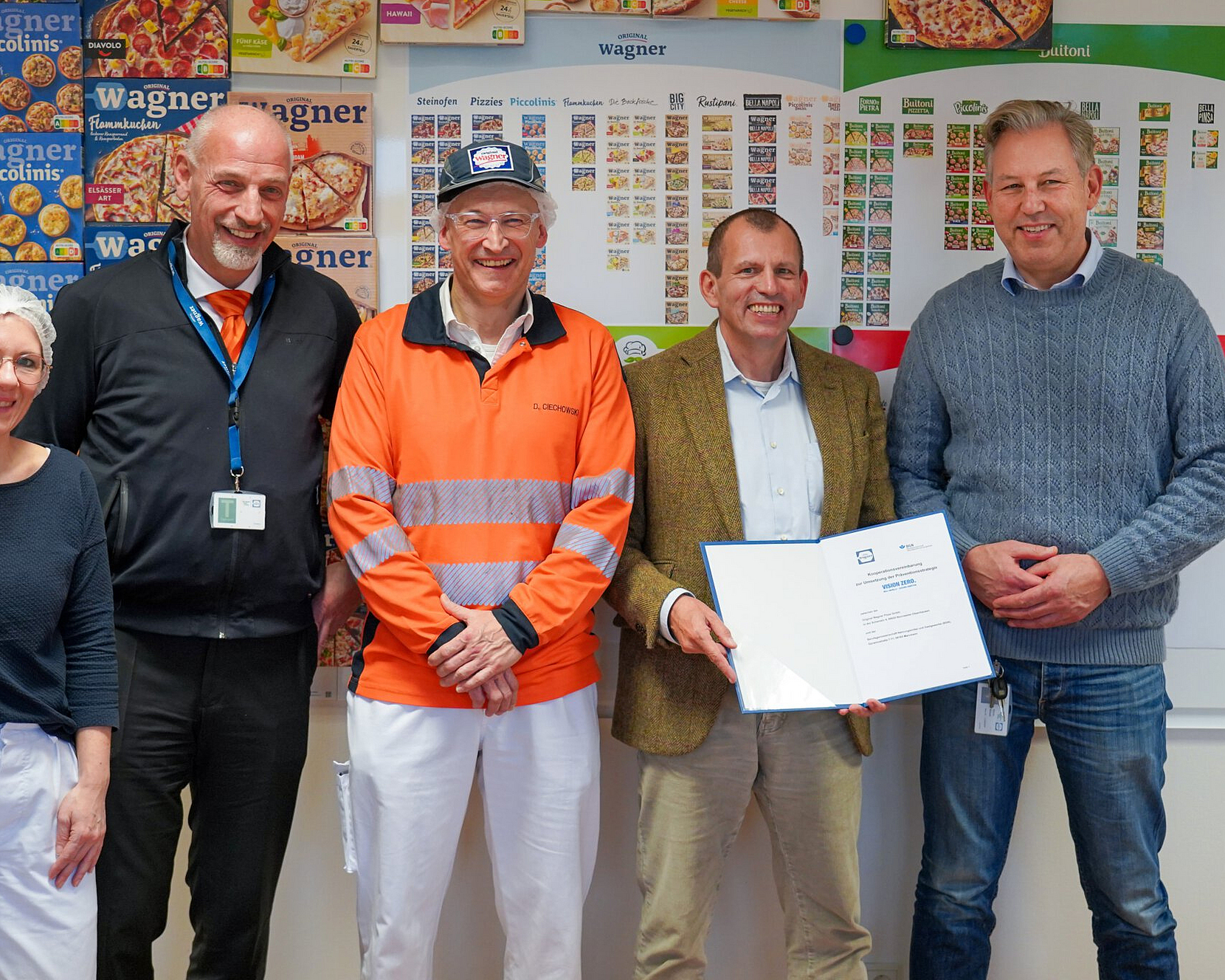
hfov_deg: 35.9
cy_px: 491
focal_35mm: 52
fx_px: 1885
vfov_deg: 29.1
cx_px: 529
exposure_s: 1/160
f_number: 4
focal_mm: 46
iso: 1600
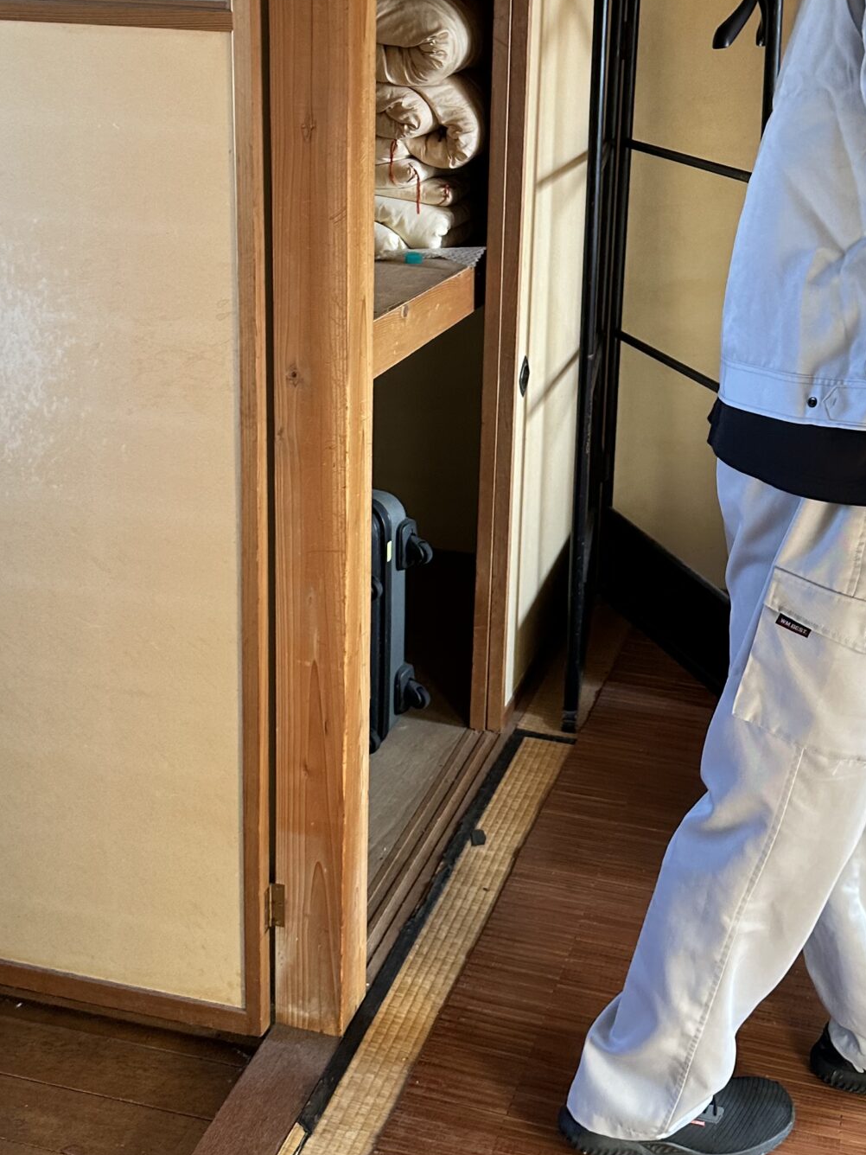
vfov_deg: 41.0
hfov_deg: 31.5
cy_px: 457
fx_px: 1534
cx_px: 470
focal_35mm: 46
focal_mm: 6.86
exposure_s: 1/121
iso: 160
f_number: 1.78
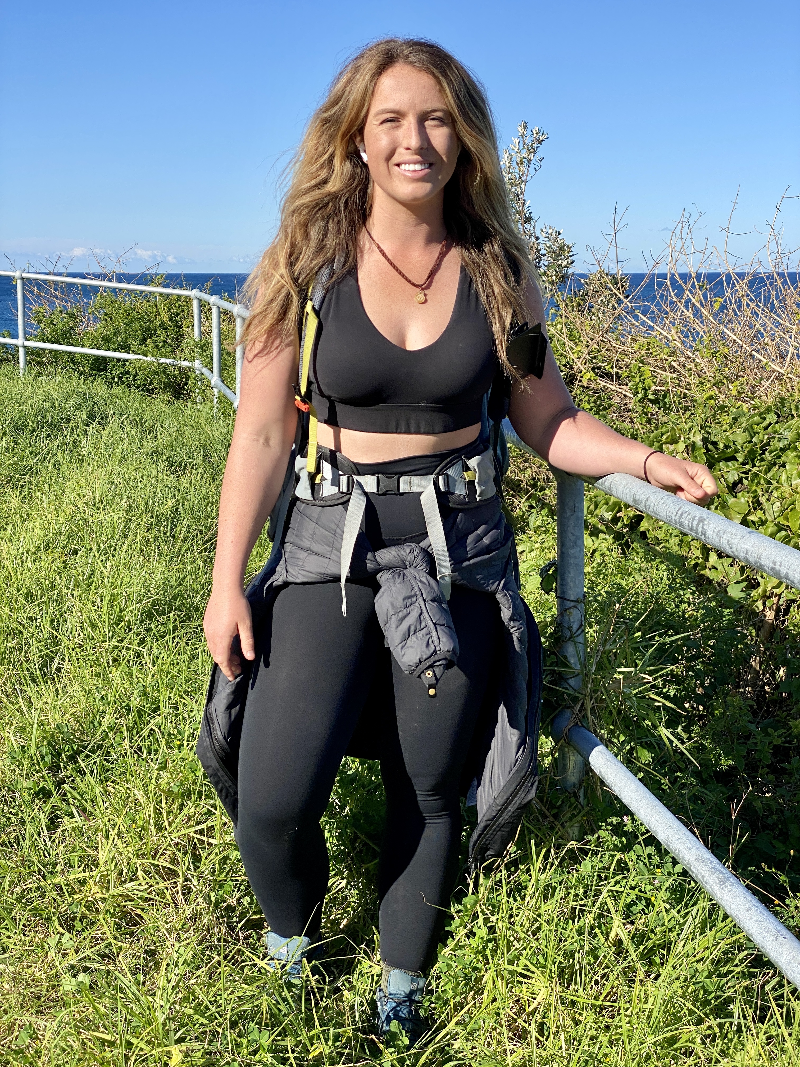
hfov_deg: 28.0
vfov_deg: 36.8
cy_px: 534
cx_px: 400
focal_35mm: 52
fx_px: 1602
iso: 20
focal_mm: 6
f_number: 2
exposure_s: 1/1453
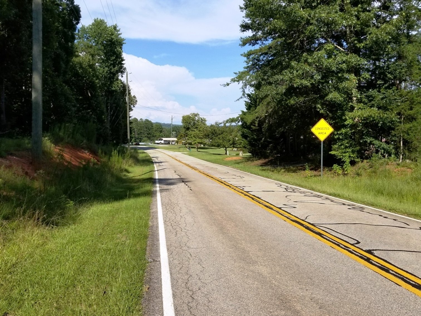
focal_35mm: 26
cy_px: 158
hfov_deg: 67.3
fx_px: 316
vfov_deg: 53.1
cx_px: 210
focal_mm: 4.25
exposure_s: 1/2915
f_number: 1.7
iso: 50
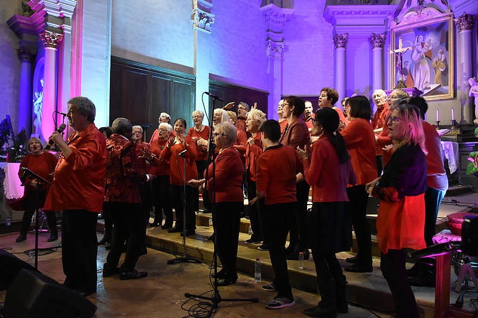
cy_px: 159
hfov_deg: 67.4
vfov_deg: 47.9
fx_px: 358
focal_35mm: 27
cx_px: 239
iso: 5000
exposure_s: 1/100
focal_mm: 18
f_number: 5.6
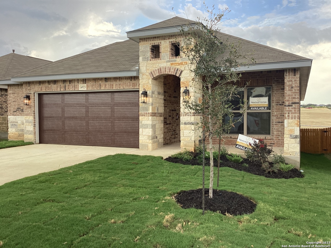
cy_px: 124
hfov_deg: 58.4
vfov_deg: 45.4
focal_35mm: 31
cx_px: 166
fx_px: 296
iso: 25
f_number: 2.4
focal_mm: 3.3
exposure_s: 1/150
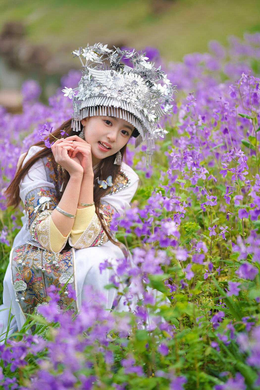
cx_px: 130
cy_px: 195
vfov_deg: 23.9
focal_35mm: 85
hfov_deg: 16.1
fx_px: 921
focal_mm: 85
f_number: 1.4
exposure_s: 1/1250
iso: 100
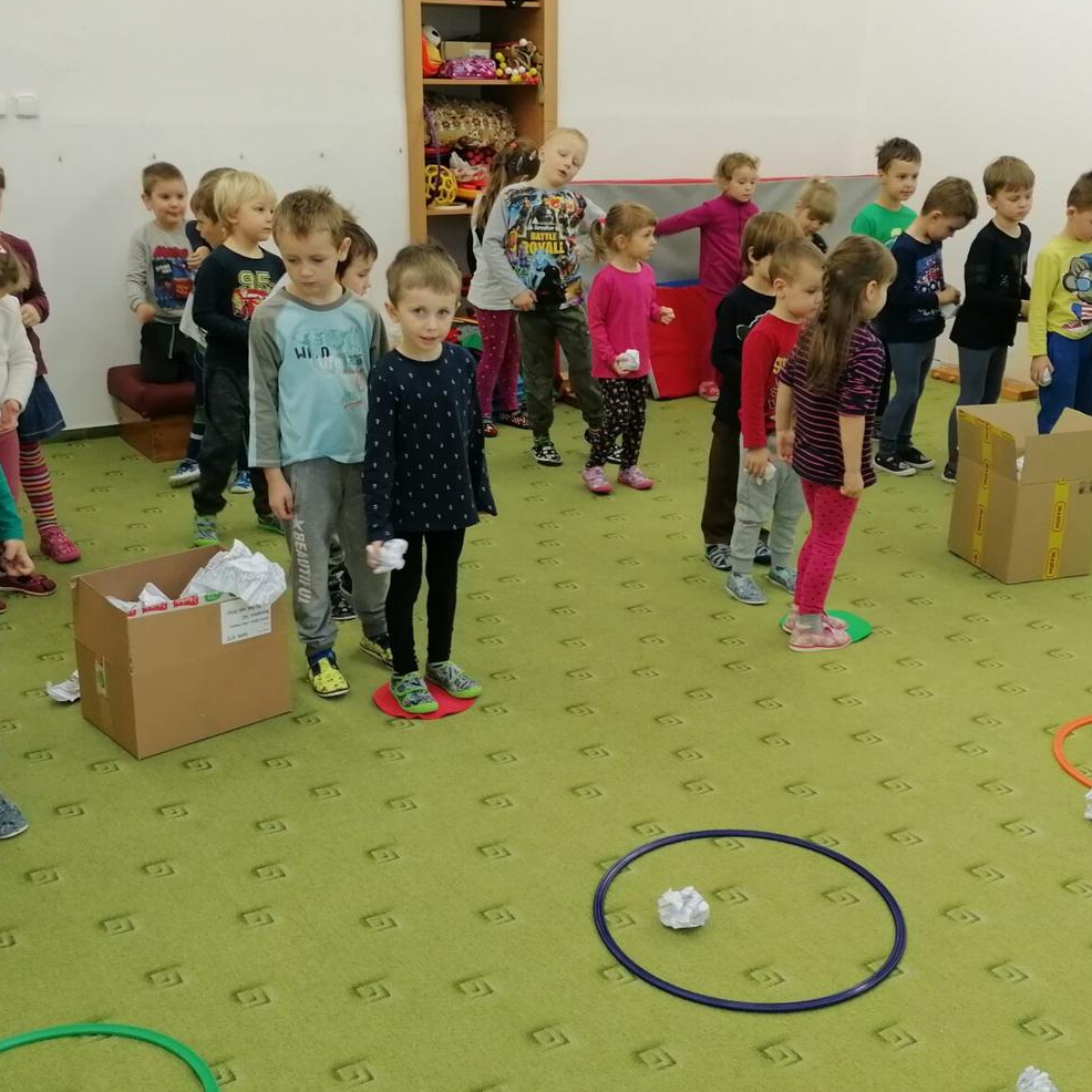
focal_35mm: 42
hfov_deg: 40.0
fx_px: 1499
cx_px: 586
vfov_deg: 40.0
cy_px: 544
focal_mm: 4.75
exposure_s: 1/50
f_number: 1.8
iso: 125
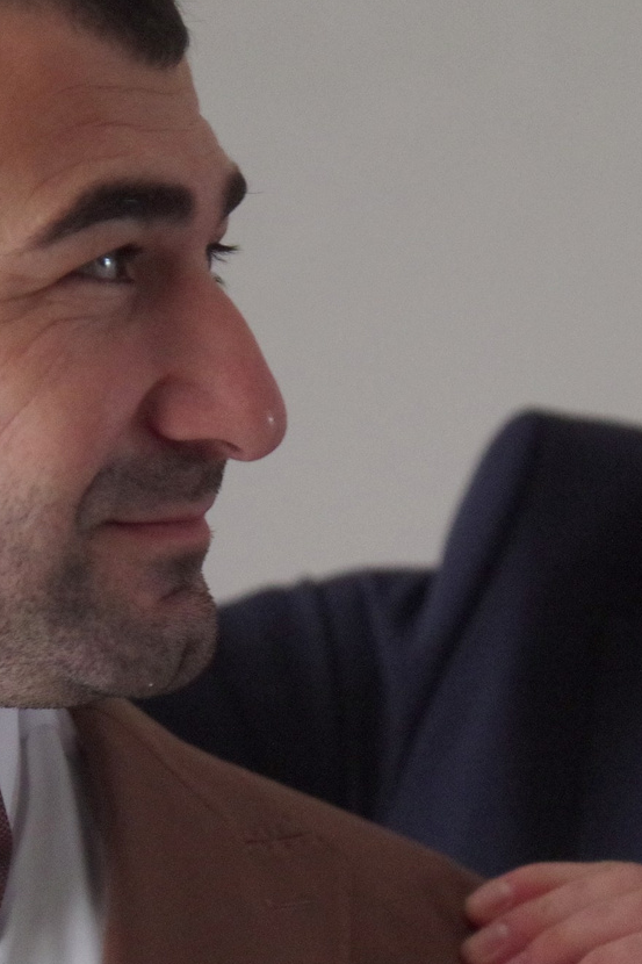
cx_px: 313
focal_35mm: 179
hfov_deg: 7.7
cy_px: 838
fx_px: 4790
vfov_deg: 11.4
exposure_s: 1/125
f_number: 2.8
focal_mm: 58
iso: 4500
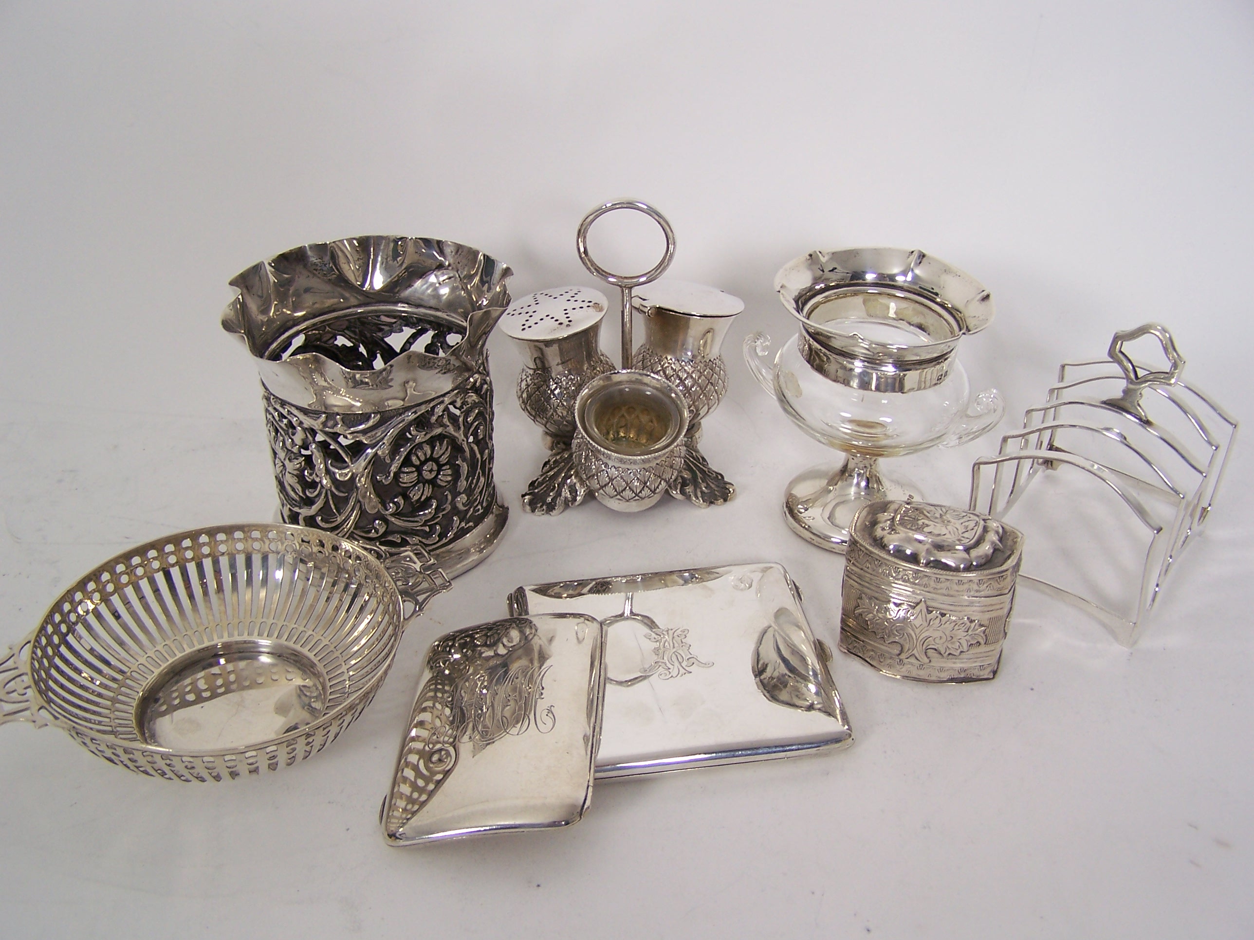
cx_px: 627
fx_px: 1377
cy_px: 470
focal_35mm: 38
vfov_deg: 37.7
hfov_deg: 49.0
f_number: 2.8
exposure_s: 1/45
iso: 80
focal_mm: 6.3
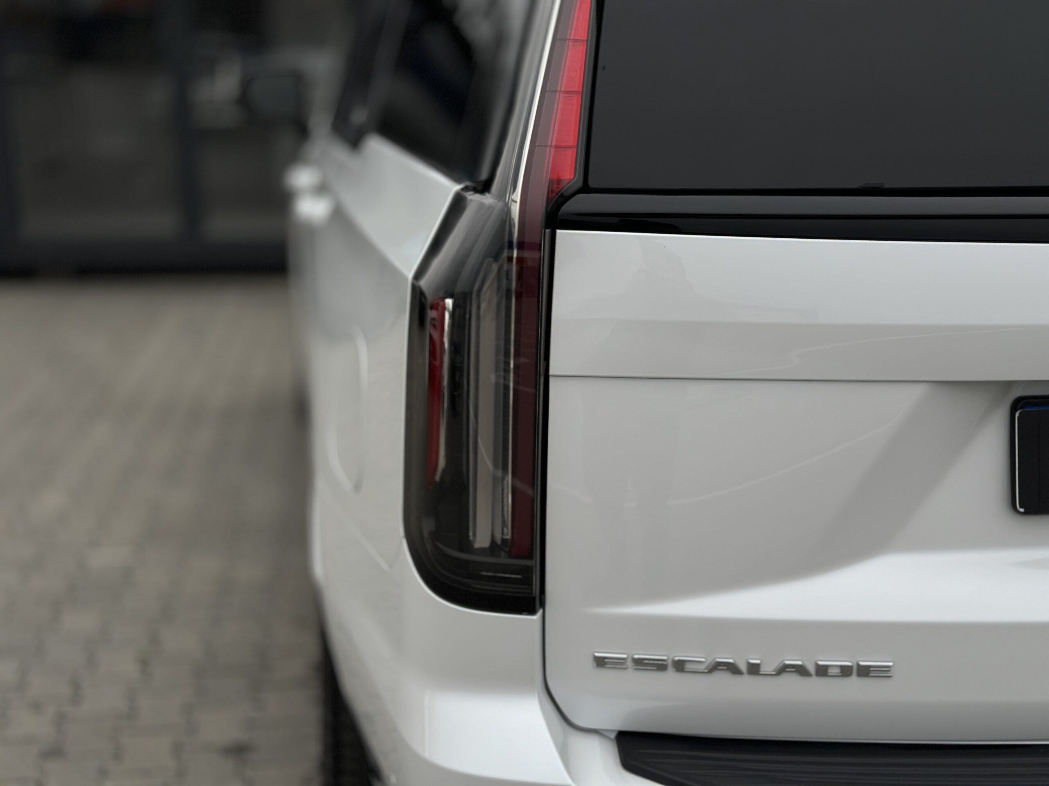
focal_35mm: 48
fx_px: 1455
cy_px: 393
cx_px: 524
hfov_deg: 39.7
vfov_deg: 30.3
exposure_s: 1/254
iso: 80
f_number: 1.78
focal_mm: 6.86
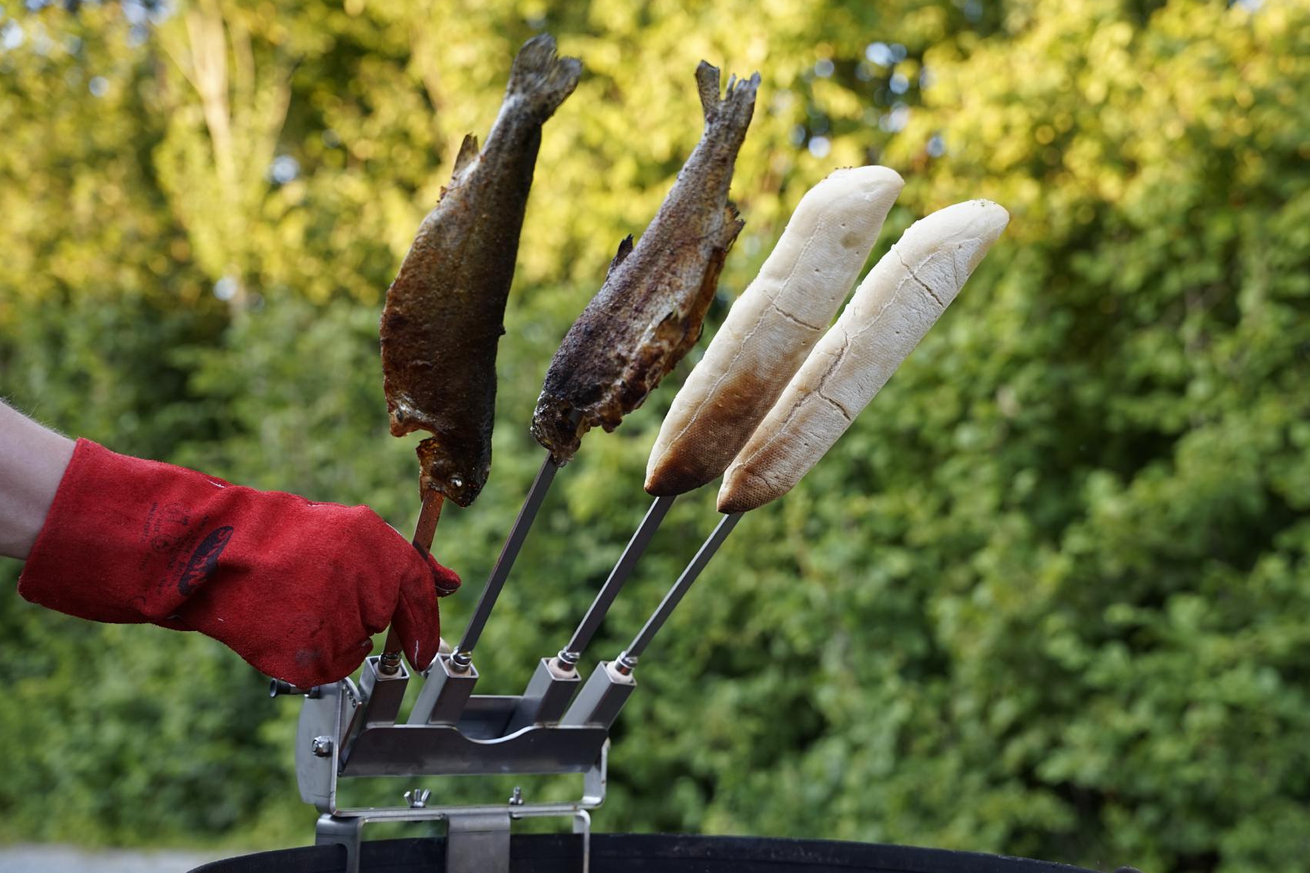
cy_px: 475
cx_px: 742
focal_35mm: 50
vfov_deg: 26.7
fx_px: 1836
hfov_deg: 39.2
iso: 250
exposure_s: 1/100
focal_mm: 44.4
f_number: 3.2
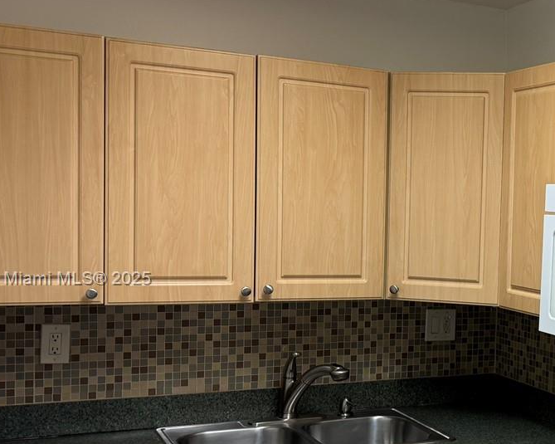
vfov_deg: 27.0
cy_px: 280
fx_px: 920
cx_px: 549
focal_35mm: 56
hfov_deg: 31.2
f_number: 1.78
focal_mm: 6.76
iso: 100
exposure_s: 1/120
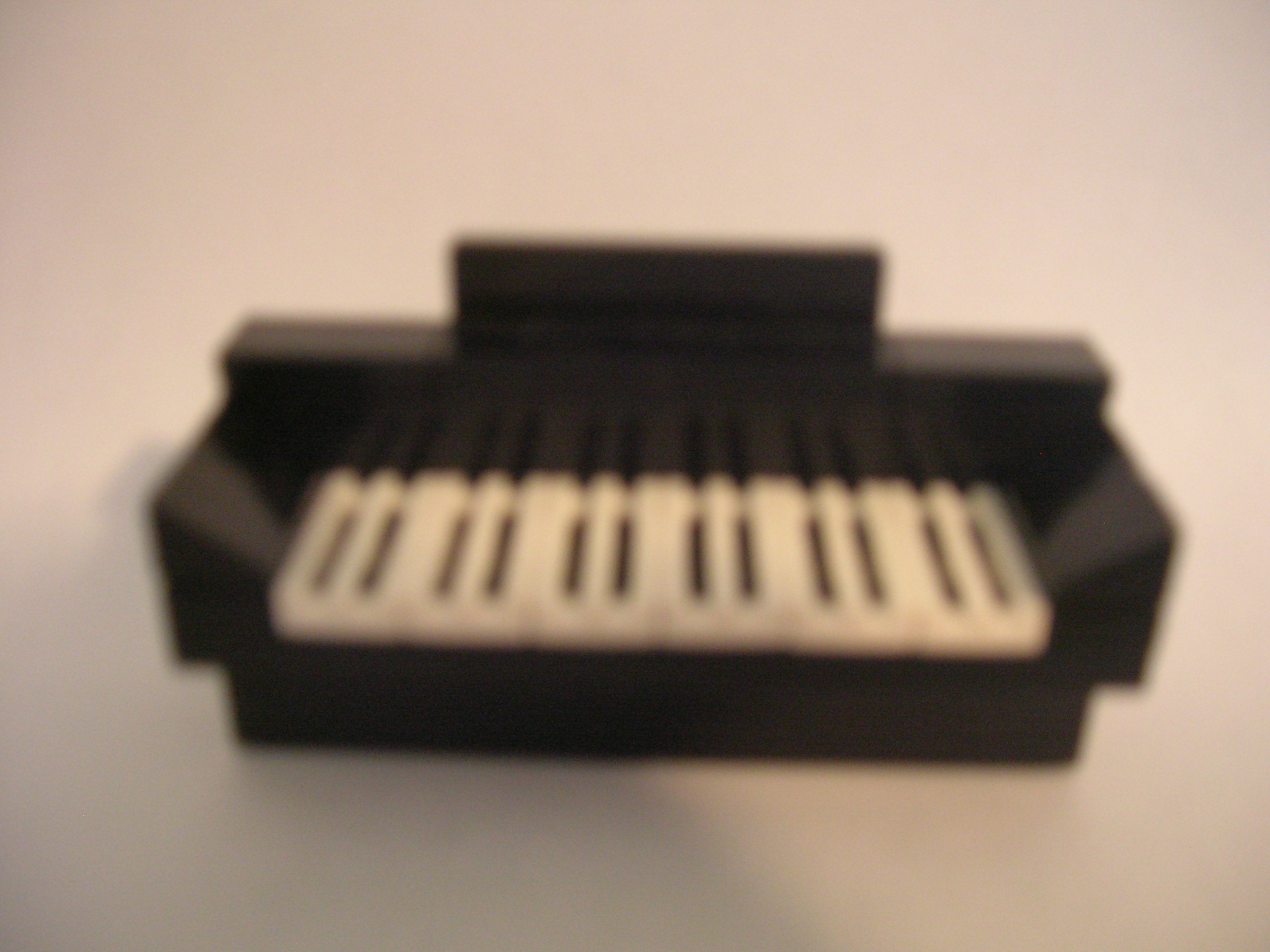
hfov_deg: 54.0
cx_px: 635
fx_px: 1247
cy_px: 476
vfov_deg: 41.8
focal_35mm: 34
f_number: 2.9
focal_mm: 5.7
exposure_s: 1/1.7
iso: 200
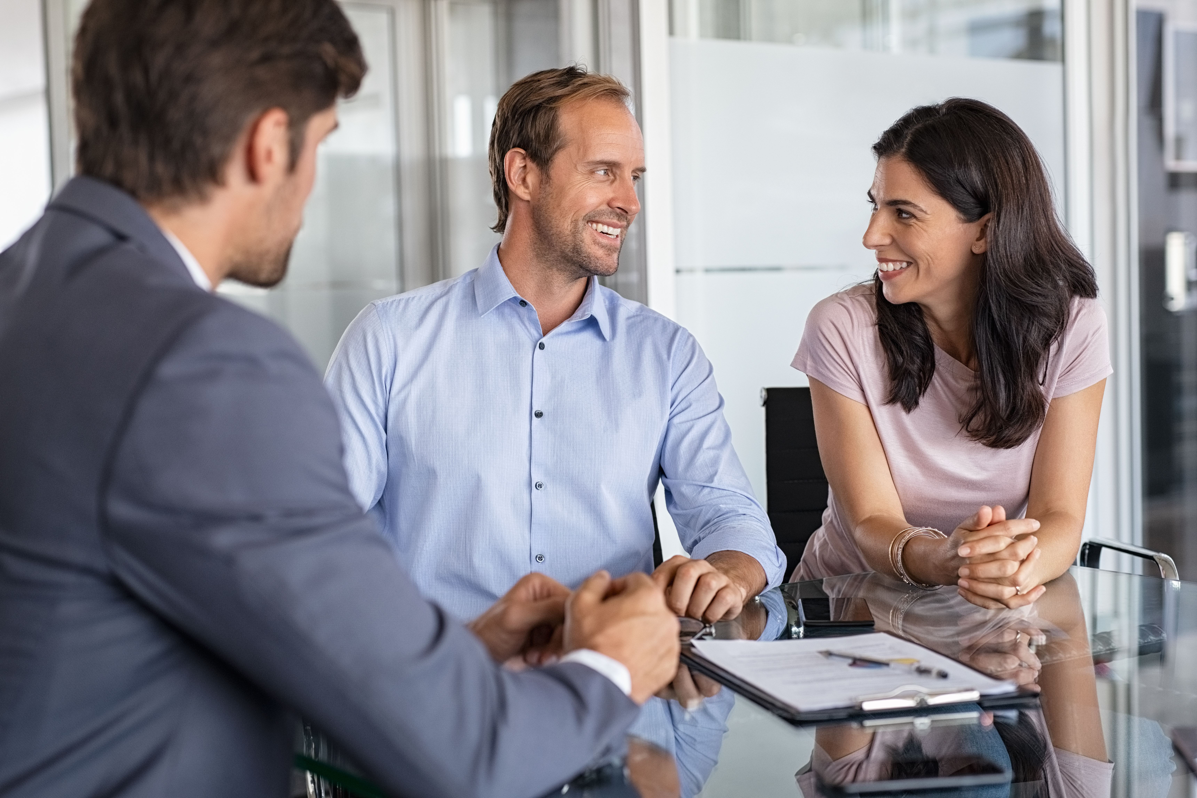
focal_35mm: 60
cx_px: 598
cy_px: 399
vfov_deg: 22.6
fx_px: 1994
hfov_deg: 33.4
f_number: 2.8
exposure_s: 1/200
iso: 500
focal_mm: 50
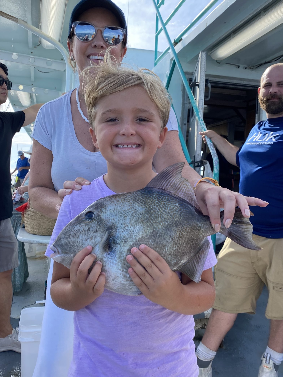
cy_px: 176
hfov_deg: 44.1
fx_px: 349
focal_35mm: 32
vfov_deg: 56.8
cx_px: 127
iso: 32
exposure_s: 1/858
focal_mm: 4.25
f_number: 1.8
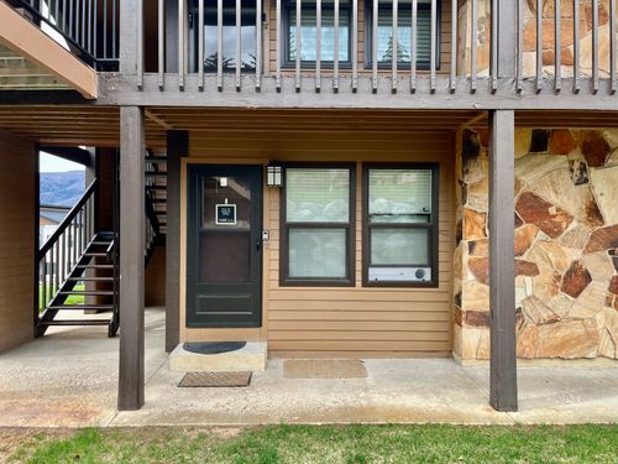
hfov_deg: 67.3
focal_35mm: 26
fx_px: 464
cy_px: 232
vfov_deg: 53.1
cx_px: 309
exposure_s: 1/454
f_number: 1.6
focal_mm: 5.1
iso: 50
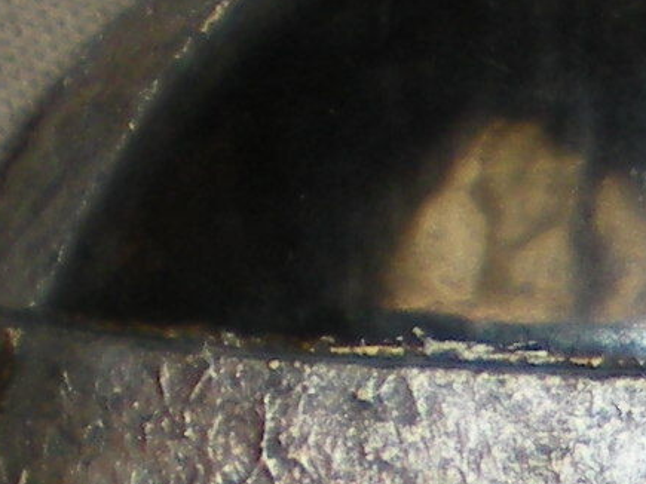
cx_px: 1625
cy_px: 744
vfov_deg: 5.2
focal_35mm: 285
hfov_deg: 6.6
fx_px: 5317
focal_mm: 6.3
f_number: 3.1
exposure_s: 1/60
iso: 64
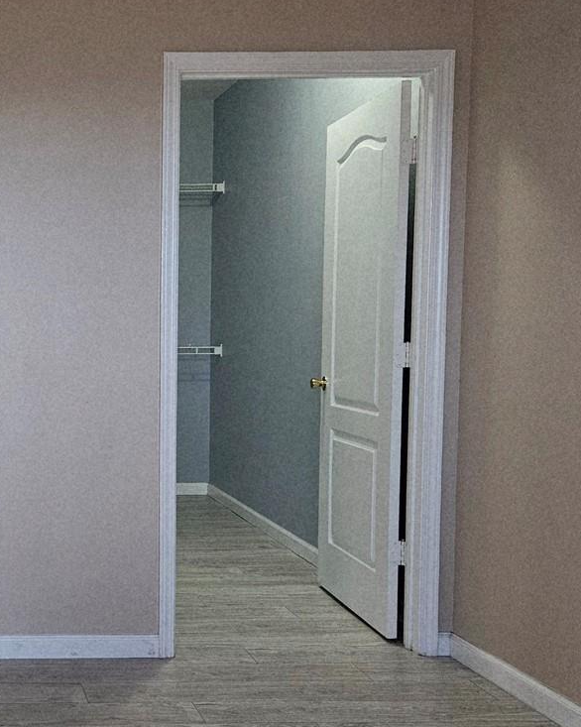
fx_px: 1054
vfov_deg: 37.9
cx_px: -23
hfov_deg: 28.6
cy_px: 425
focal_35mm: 49
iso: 640
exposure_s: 1/120
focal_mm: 5.4
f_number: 1.8
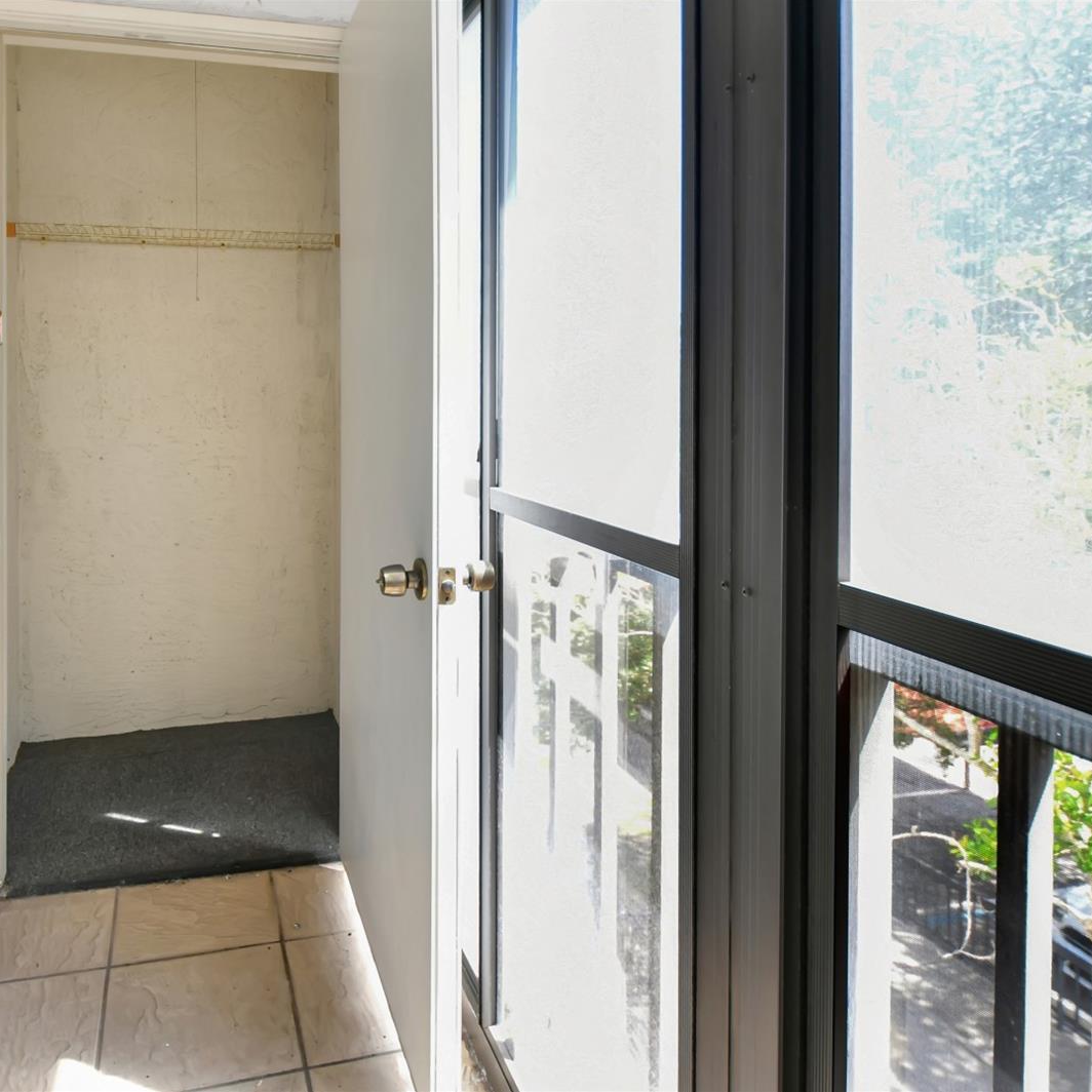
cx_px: 360
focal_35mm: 23
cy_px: 546
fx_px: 821
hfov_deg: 65.4
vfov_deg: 67.3
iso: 100
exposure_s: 1/40
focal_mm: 12
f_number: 3.8
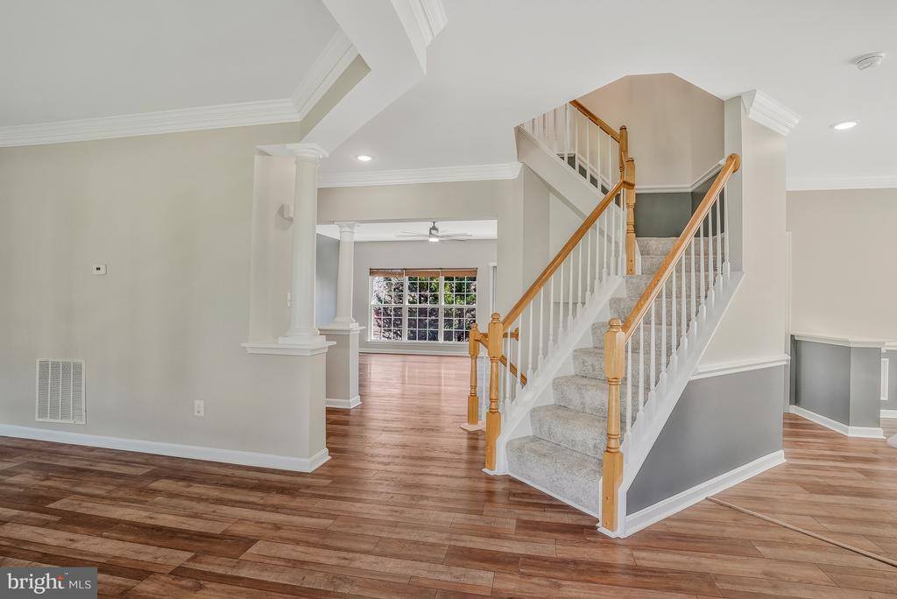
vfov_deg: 70.5
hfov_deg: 93.2
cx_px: 448
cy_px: 300
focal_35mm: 17
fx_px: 424
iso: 1250
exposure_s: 1/40
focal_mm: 17
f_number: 8
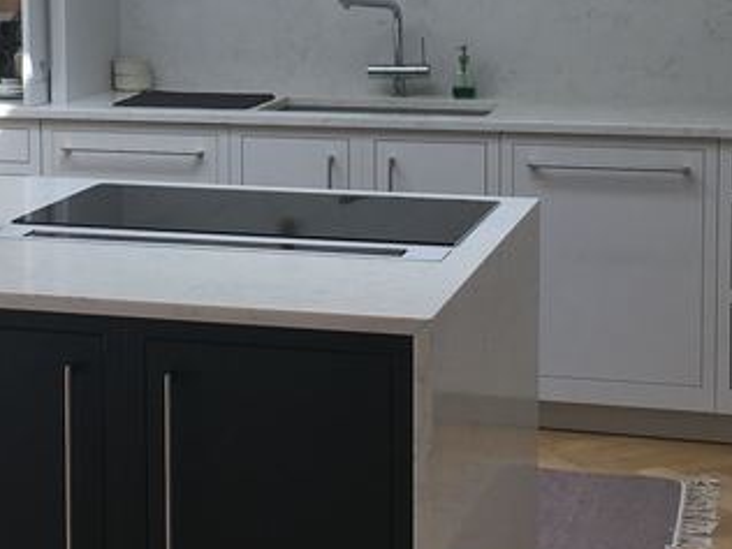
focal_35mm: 94
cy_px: 93
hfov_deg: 20.8
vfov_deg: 15.6
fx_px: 1988
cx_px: 220
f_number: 2.2
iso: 25
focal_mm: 4.15
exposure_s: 1/212
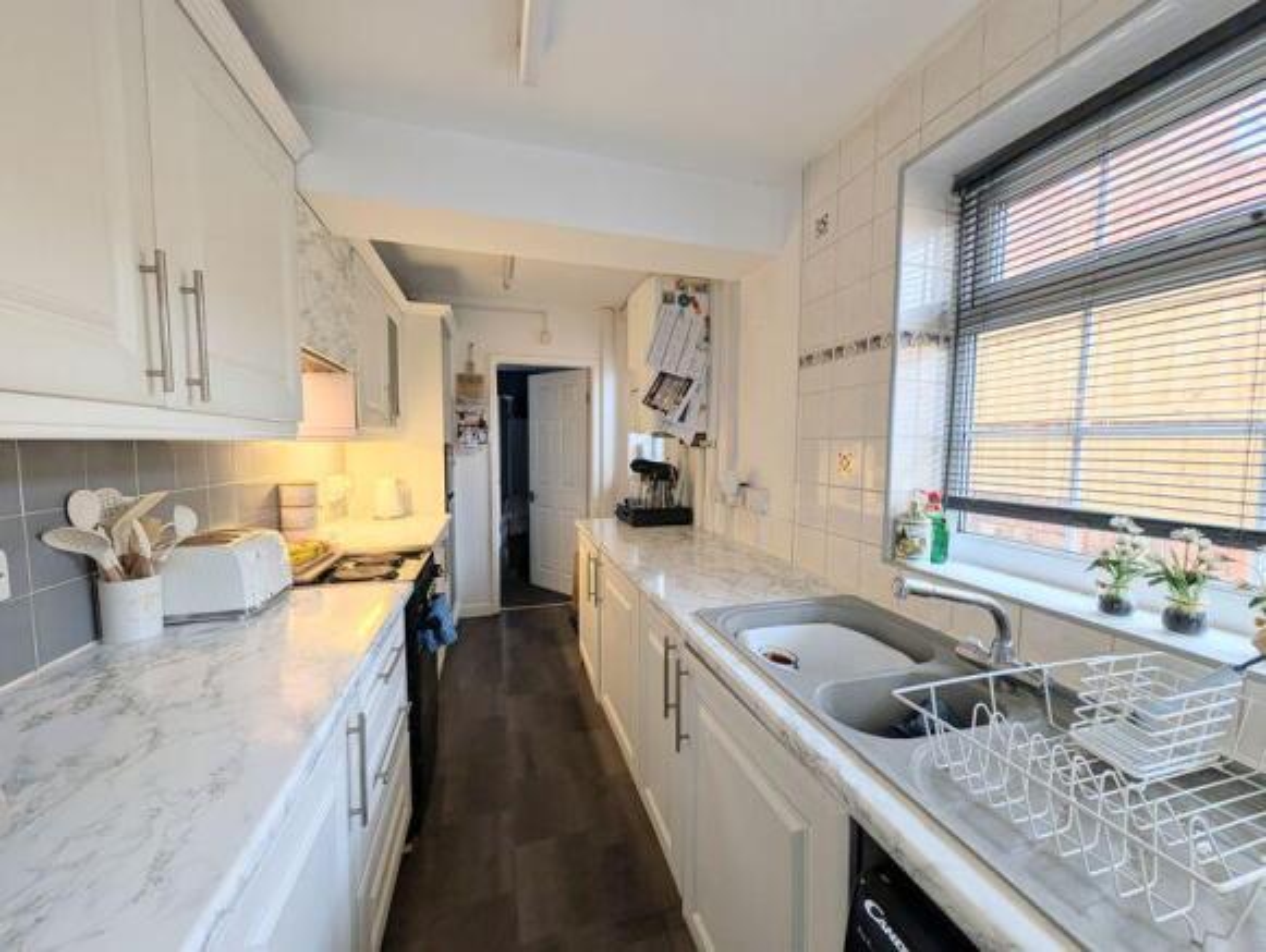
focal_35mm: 12
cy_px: 476
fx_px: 439
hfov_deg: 110.5
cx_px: 633
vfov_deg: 94.6
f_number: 1.7
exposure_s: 1/108
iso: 65
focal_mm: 2.02
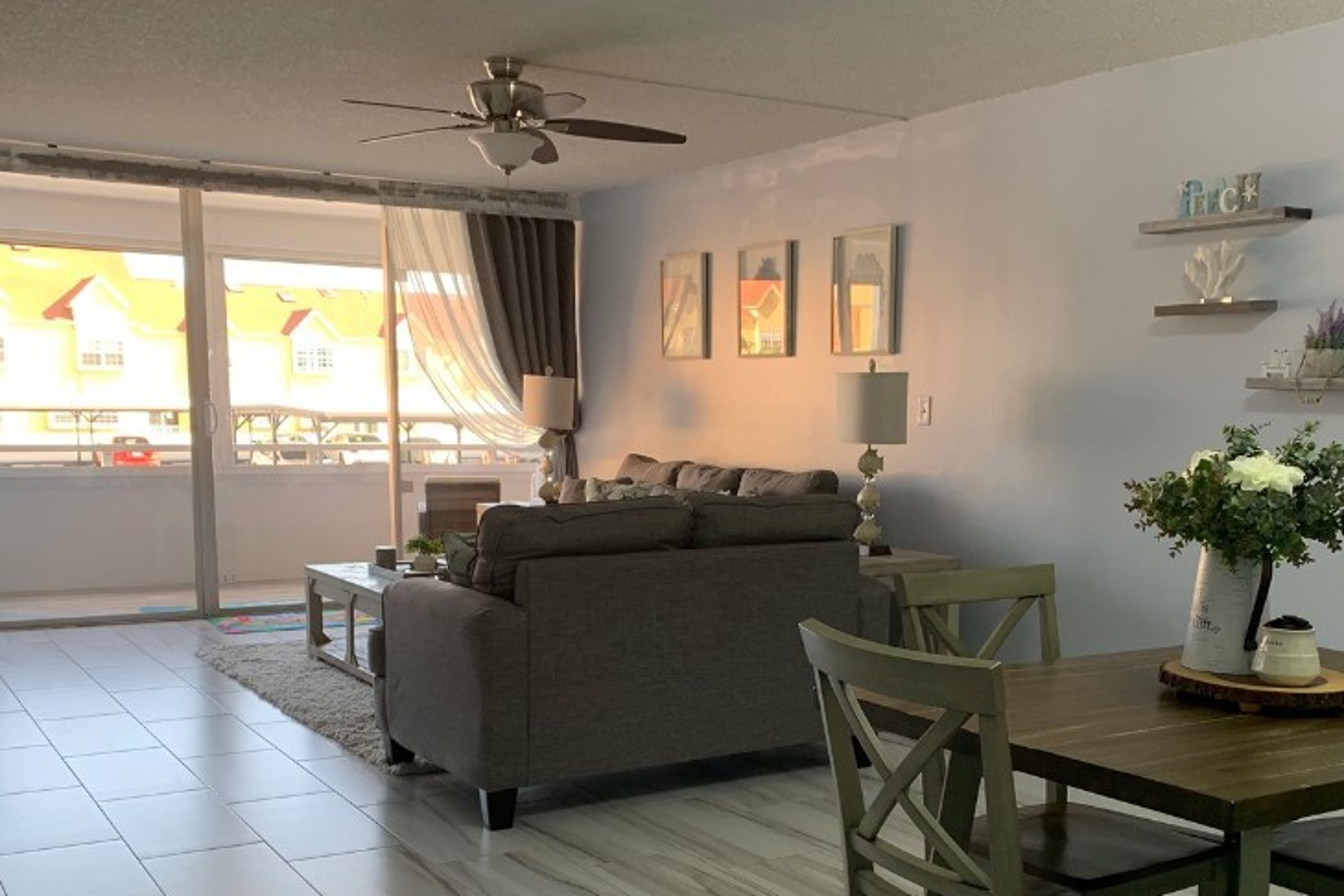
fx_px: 1419
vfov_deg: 34.5
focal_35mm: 38
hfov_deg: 50.5
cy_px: 636
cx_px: 767
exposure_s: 1/120
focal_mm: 4.25
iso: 80
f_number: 1.8
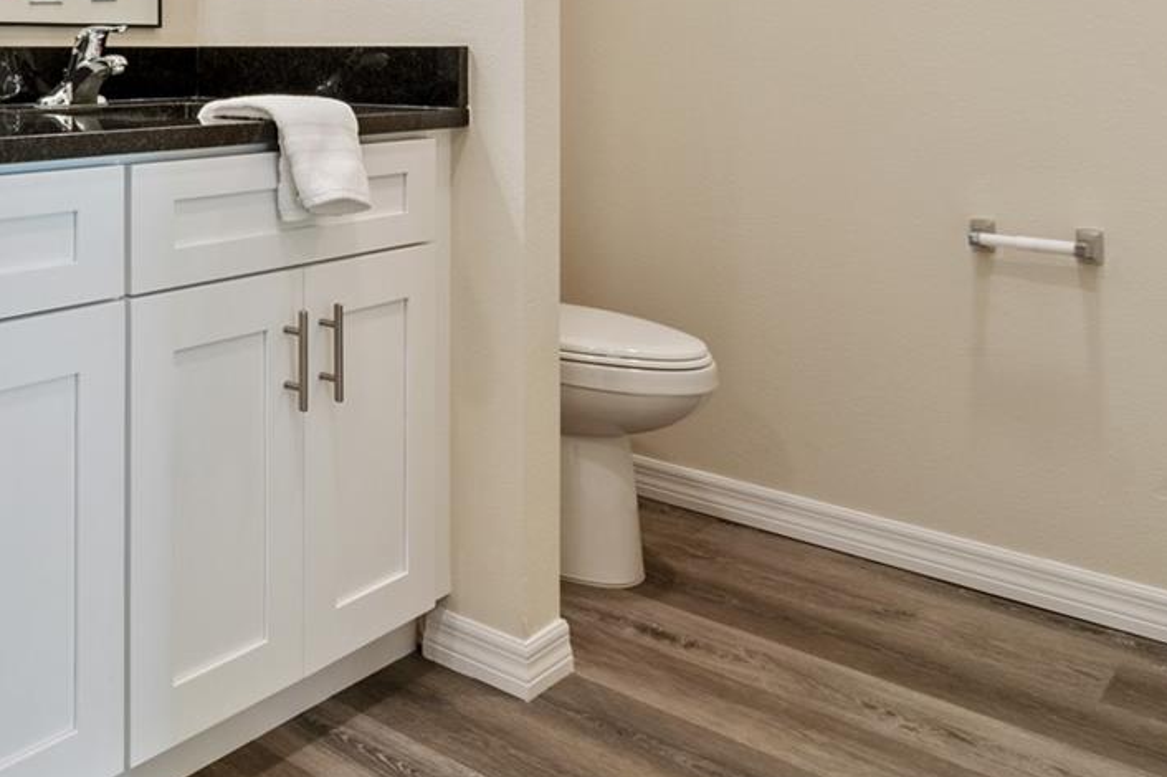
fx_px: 1102
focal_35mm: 34
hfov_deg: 46.6
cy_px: 63
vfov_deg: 36.2
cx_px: -2
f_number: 7.1
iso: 100
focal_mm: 10
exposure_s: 1/5
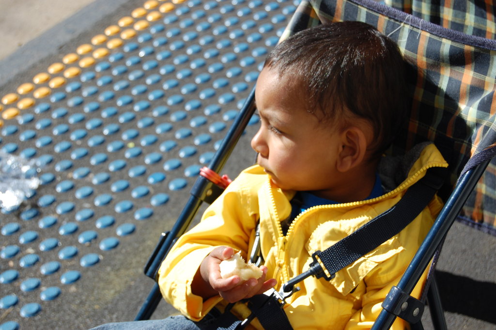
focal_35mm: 82
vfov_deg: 16.5
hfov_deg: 24.6
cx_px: 248
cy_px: 165
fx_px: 1136
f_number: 9
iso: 200
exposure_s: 1/320
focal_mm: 55
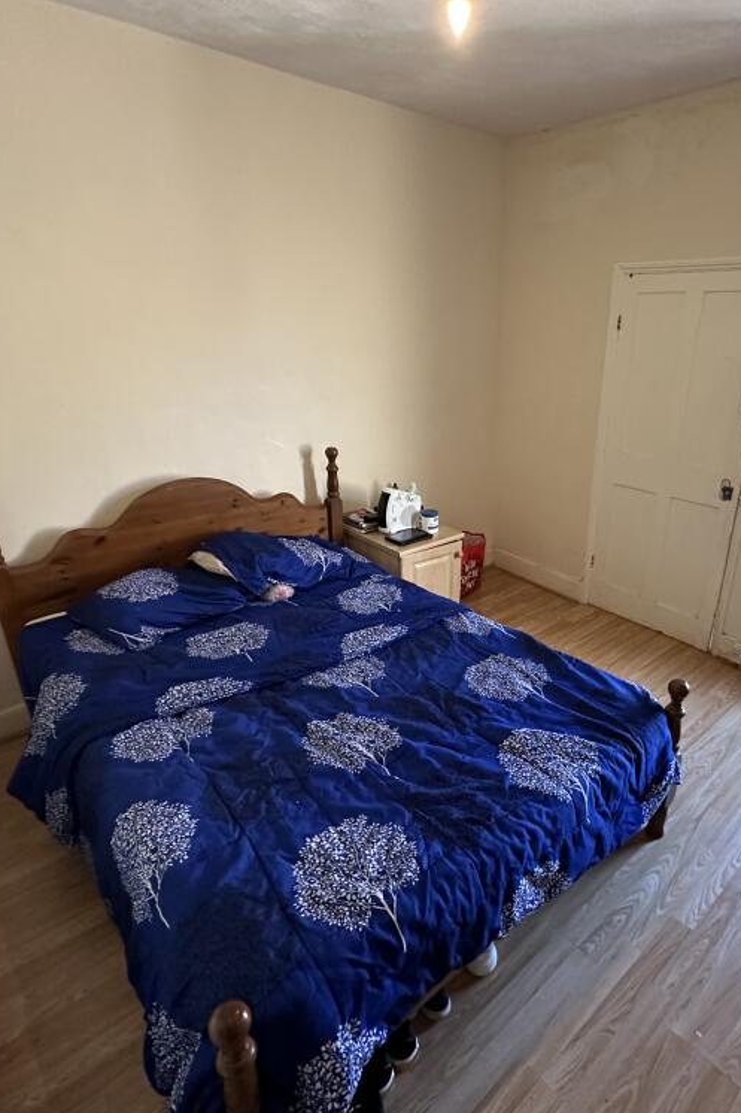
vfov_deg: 84.0
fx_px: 618
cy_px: 571
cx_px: 462
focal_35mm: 20
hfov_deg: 61.1
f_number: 2.2
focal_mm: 2.22
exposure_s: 1/60
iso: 500
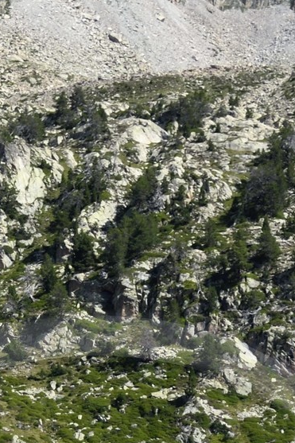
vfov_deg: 13.9
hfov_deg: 9.9
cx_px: 98
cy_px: 687
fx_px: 1697
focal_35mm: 138
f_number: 13
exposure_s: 1/250
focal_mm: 32
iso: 200
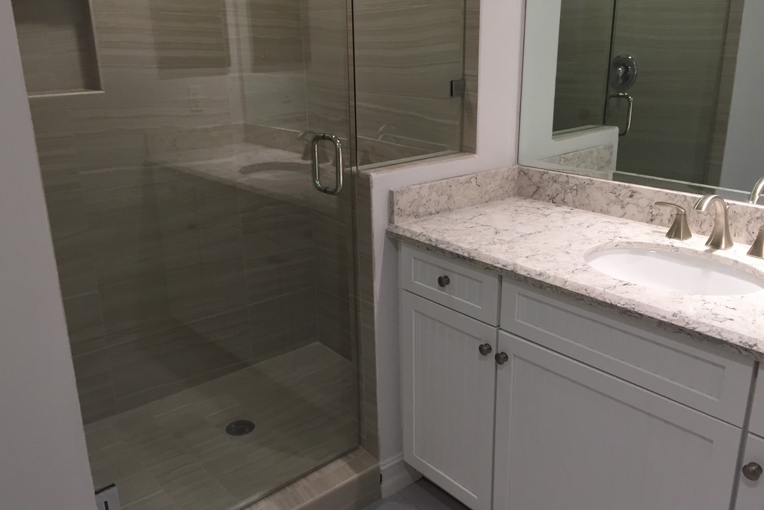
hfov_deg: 60.3
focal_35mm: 31
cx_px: 373
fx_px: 658
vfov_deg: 42.3
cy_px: 250
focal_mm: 4.15
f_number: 2.2
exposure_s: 1/40
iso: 32
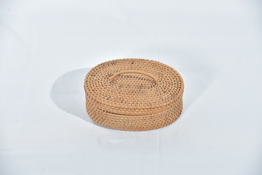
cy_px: 88
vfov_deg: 13.0
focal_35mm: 105
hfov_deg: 19.5
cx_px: 131
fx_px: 764
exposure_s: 1/125
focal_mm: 105
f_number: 5.6
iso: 200
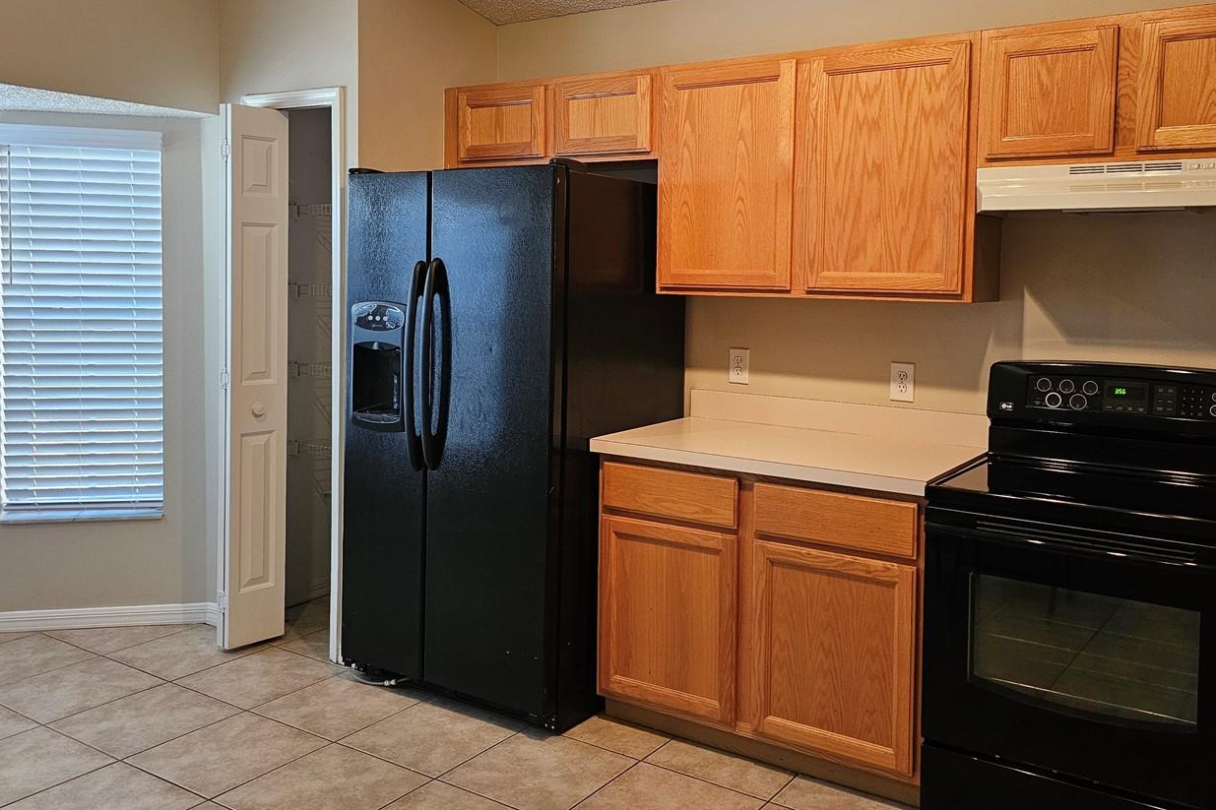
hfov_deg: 60.2
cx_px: 655
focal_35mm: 31
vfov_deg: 42.0
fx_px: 1047
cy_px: 306
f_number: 1.7
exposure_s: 1/120
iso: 400
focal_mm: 6.3
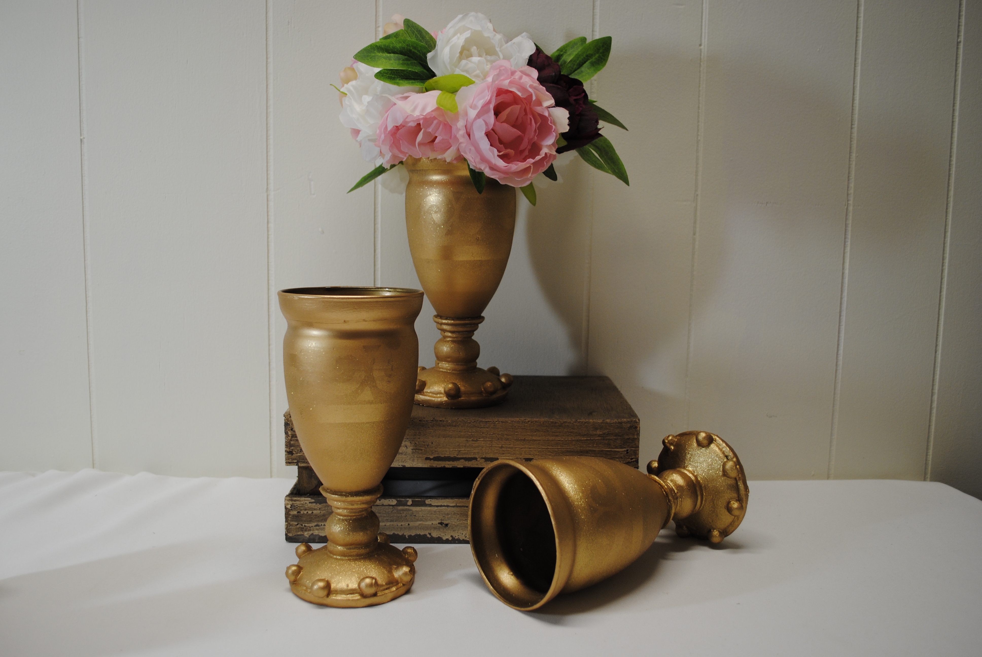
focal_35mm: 33
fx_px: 901
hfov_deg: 57.2
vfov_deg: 40.1
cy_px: 328
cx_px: 491
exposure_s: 1/30
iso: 200
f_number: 3.8
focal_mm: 22
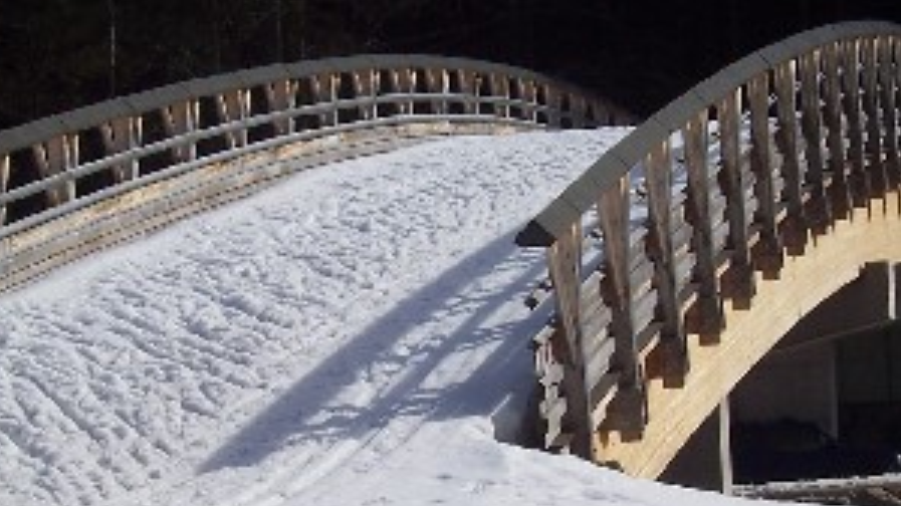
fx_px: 3392
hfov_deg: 15.1
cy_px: 324
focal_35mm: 142
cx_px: 398
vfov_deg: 8.5
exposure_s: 1/500
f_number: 6.7
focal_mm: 10.8
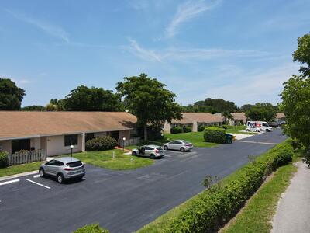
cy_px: 116
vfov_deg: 56.8
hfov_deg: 71.6
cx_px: 155
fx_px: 215
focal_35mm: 24
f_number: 2.8
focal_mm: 4.5
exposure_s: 1/725
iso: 100
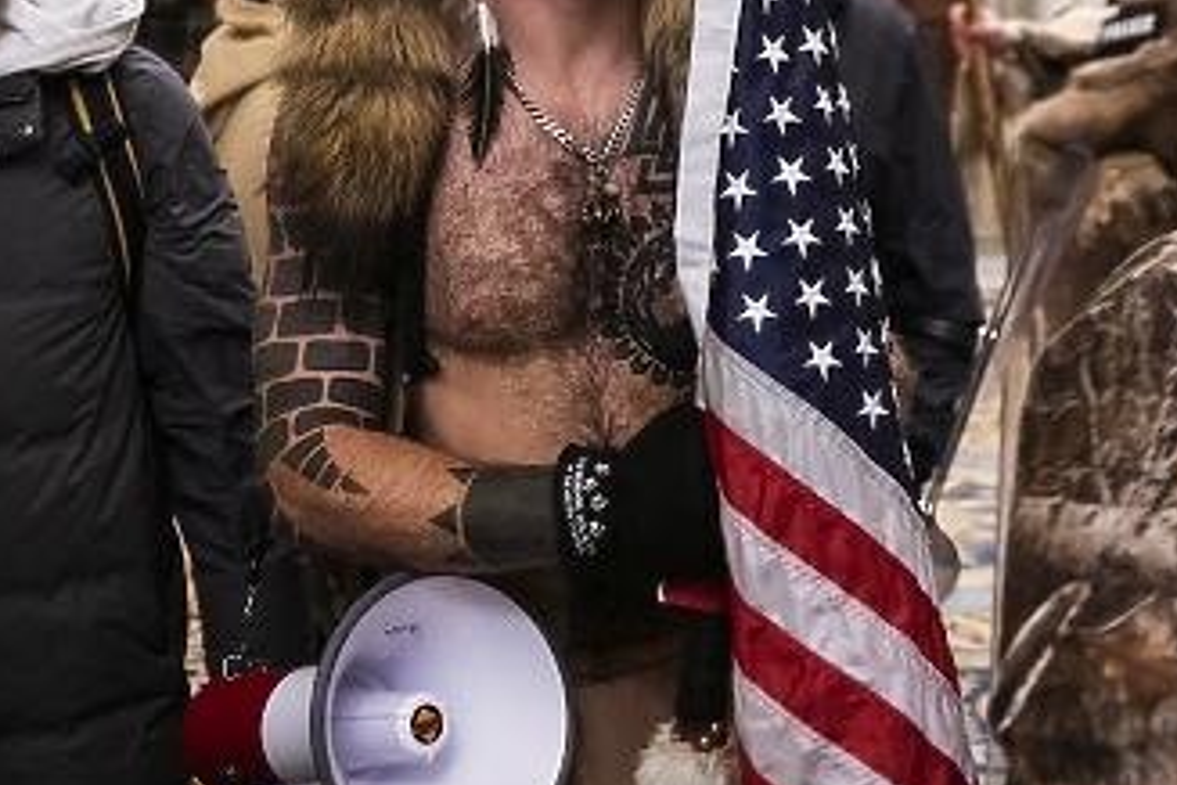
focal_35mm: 67
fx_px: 2190
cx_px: 576
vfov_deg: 20.2
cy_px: 211
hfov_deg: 30.1
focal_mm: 30
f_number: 3.2
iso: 5000
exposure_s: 1/50
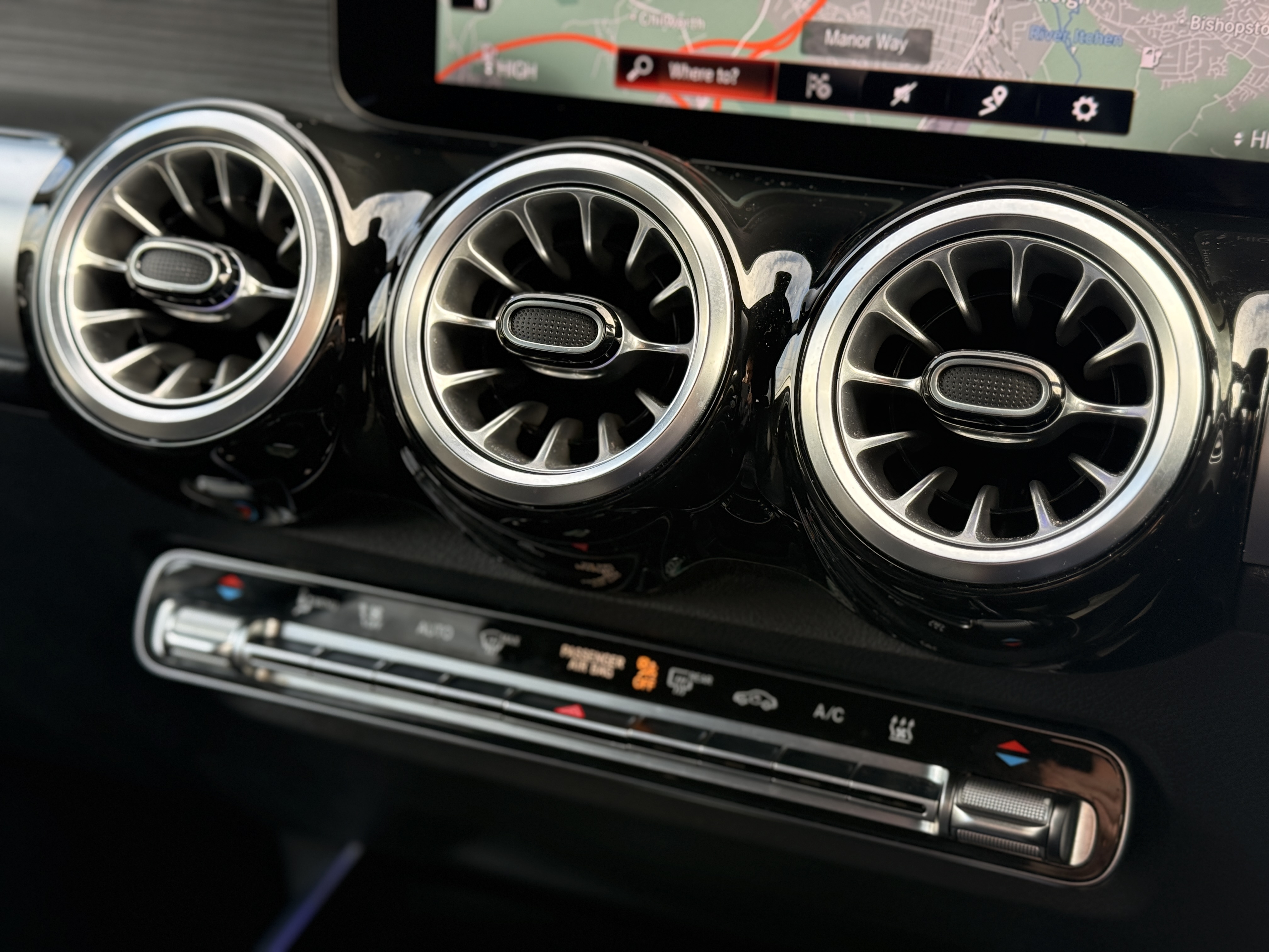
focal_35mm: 48
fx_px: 1760
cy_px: 476
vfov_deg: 30.3
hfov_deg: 39.7
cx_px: 634
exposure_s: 1/200
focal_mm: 6.76
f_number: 1.78
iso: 160
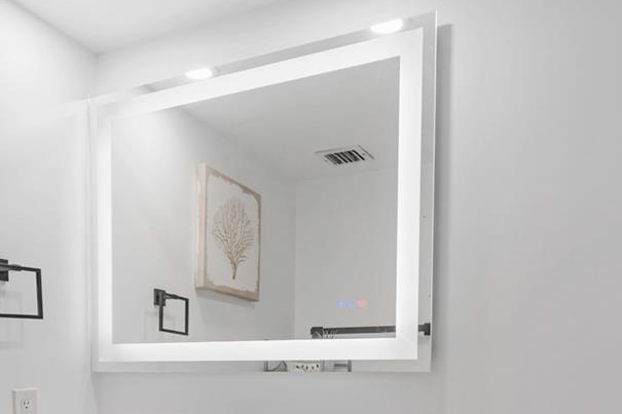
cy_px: 404
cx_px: 255
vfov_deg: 33.2
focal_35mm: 37
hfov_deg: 51.6
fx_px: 639
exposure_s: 1/10
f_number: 8
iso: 100
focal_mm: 14
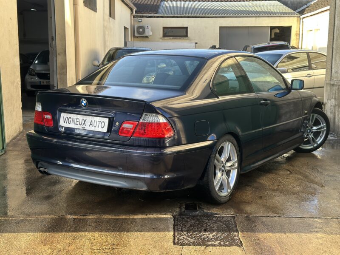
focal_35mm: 48
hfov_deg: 39.7
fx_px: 471
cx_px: 170
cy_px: 128
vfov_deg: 30.3
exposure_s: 1/373
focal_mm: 6.86
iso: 64
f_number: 1.78
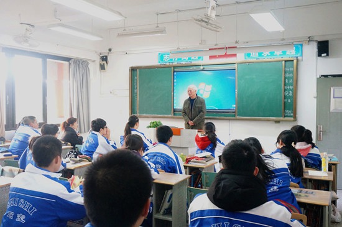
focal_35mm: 34
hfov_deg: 55.2
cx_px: 171
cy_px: 114
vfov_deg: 38.2
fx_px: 327
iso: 3200
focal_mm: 23
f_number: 5.6
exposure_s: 1/125
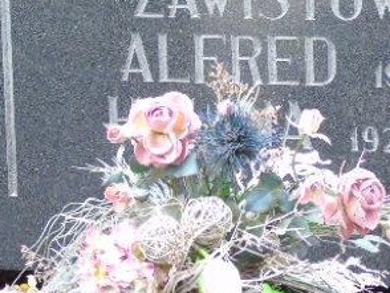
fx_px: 2650
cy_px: 101
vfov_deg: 6.3
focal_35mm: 235
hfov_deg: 8.4
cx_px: 321
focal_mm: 19
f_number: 4.4
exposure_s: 1/30
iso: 80
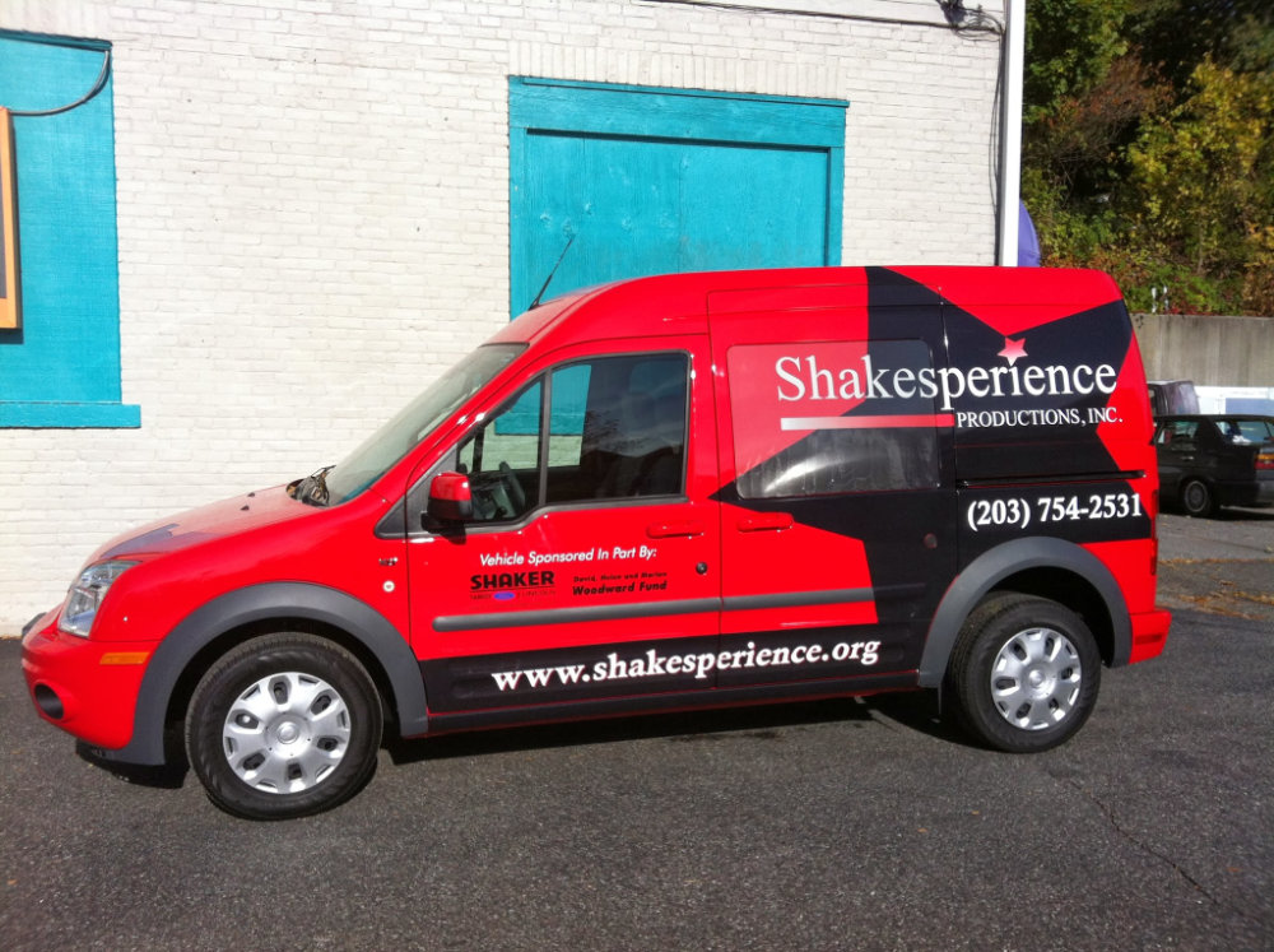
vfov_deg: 40.6
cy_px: 476
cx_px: 637
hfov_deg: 52.7
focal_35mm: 35
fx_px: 1286
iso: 80
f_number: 2.8
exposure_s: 1/2011
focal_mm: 3.9
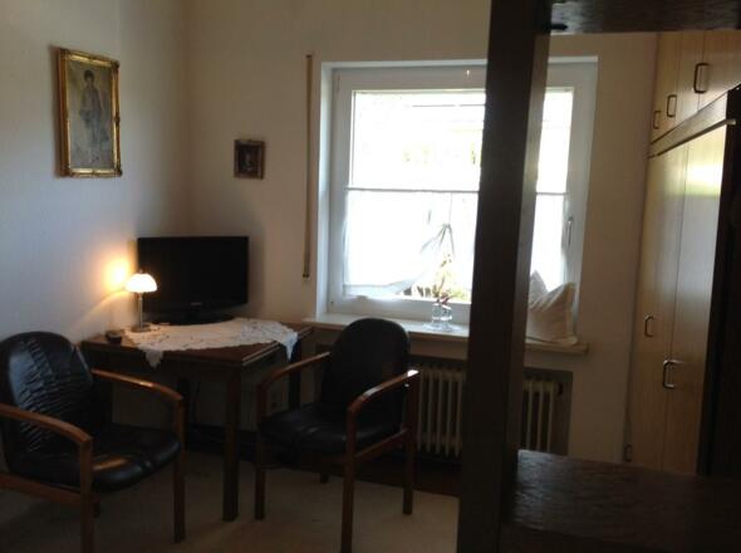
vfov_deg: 40.6
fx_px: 748
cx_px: 370
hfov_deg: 52.7
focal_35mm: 35
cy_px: 276
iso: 64
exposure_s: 1/60
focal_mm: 4.28
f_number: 2.4
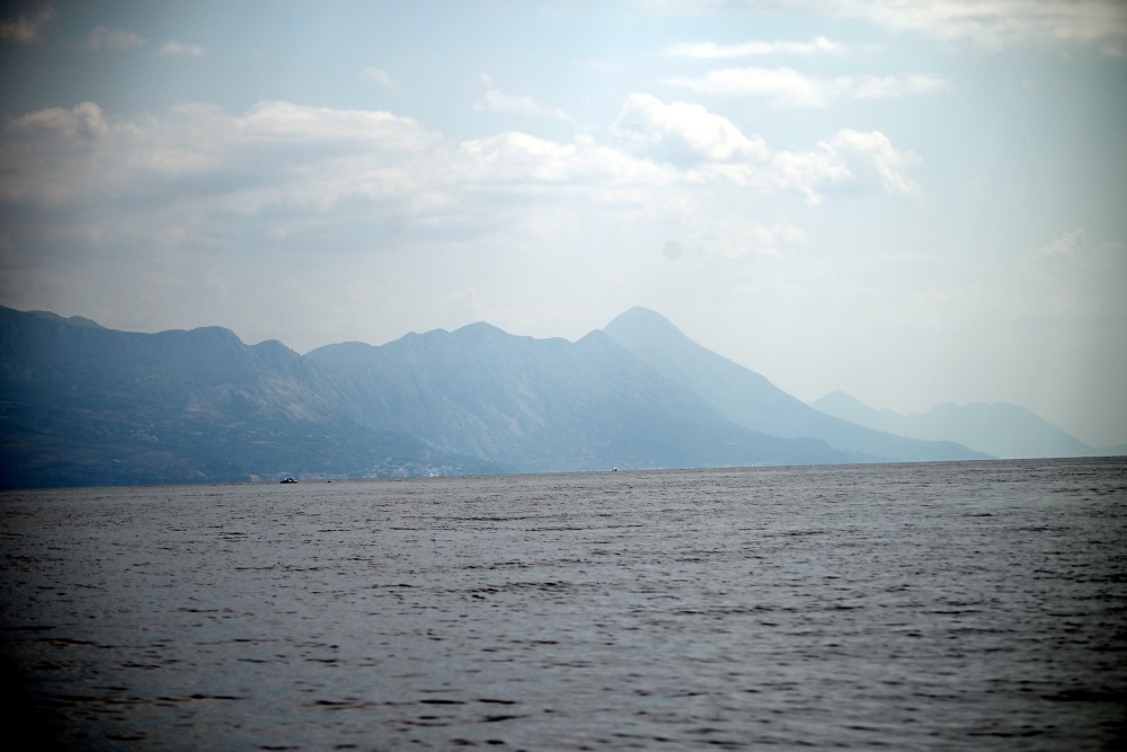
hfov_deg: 17.6
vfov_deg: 11.8
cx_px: 564
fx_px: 3632
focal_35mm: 116
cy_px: 376
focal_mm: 116
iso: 100
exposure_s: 1/3200
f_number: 4.8
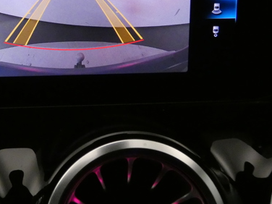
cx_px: 36
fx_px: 534
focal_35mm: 68
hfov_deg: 27.7
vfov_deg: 21.4
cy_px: 43
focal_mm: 5.8
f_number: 3.4
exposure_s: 1/80
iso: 1000
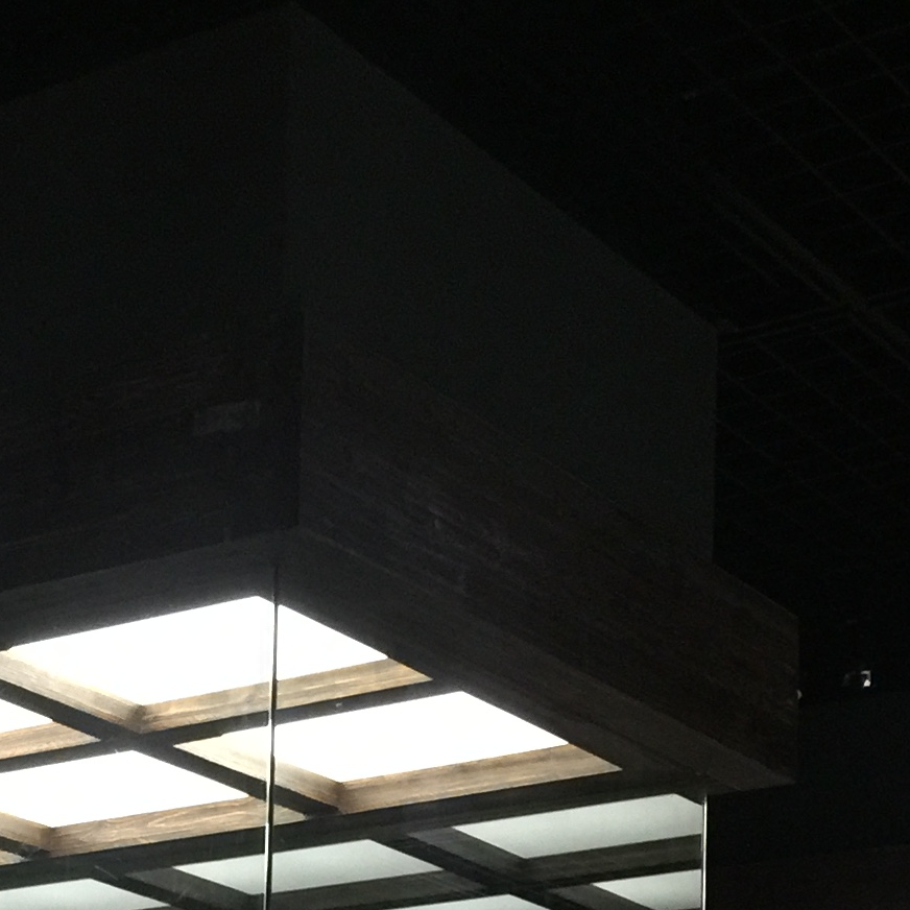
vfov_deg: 16.8
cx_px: 160
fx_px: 2855
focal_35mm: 96
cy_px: 1273
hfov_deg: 17.9
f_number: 2.2
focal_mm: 4.15
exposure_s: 1/8
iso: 125
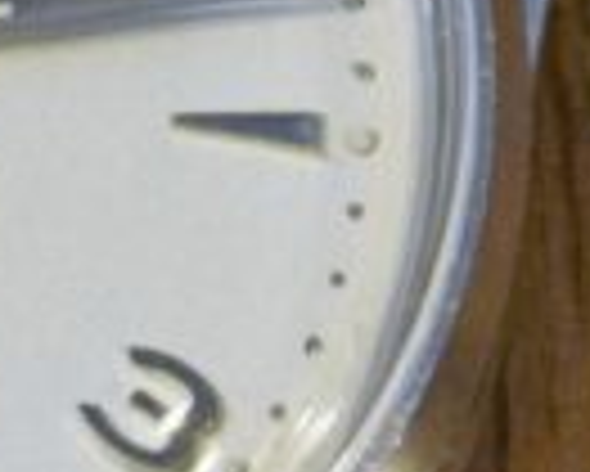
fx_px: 8091
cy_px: 198
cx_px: -347
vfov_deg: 3.3
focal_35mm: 463
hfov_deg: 4.2
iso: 1600
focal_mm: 48
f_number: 20
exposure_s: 1/30
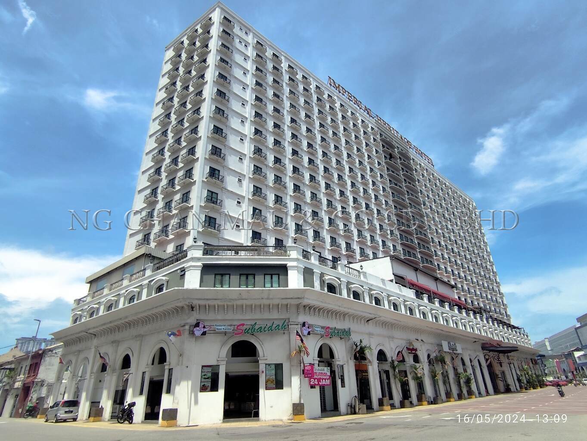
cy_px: 220
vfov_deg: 68.7
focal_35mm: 19
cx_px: 294
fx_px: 322
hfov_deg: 84.6
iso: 50
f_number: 2.2
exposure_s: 1/1910
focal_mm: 1.65
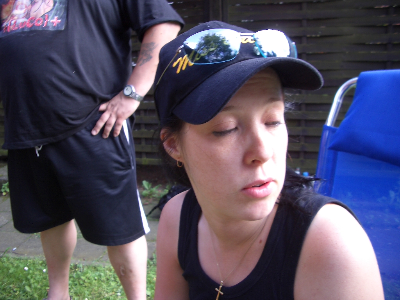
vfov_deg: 40.7
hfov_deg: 52.6
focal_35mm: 35
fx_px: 404
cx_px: 200
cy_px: 150
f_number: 2.6
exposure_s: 1/60
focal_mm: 5.8
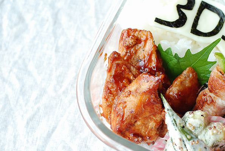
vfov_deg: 18.2
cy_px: 76
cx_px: 112
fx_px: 469
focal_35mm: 75
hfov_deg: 27.0
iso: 800
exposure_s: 1/125
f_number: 6.3
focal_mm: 50
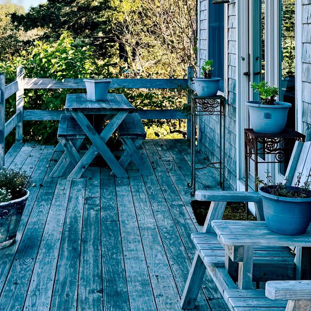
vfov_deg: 25.5
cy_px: 22
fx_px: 661
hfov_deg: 26.4
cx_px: 187
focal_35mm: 65
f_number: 1.78
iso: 80
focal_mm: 6.76
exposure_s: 1/1395
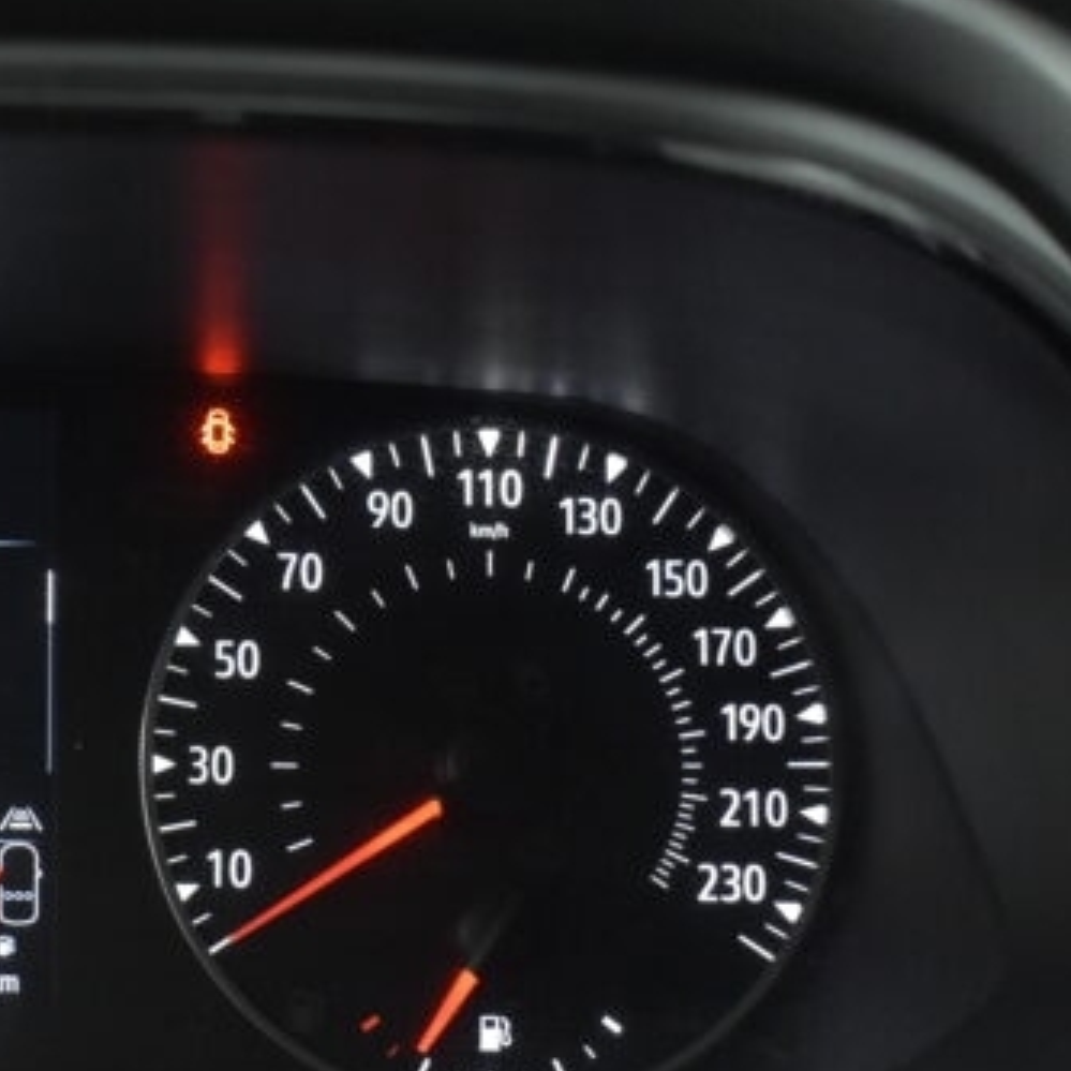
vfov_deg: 19.1
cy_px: 769
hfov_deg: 18.5
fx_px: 3161
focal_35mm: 90
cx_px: -93
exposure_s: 1/60
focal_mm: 23
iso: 1600
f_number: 3.8
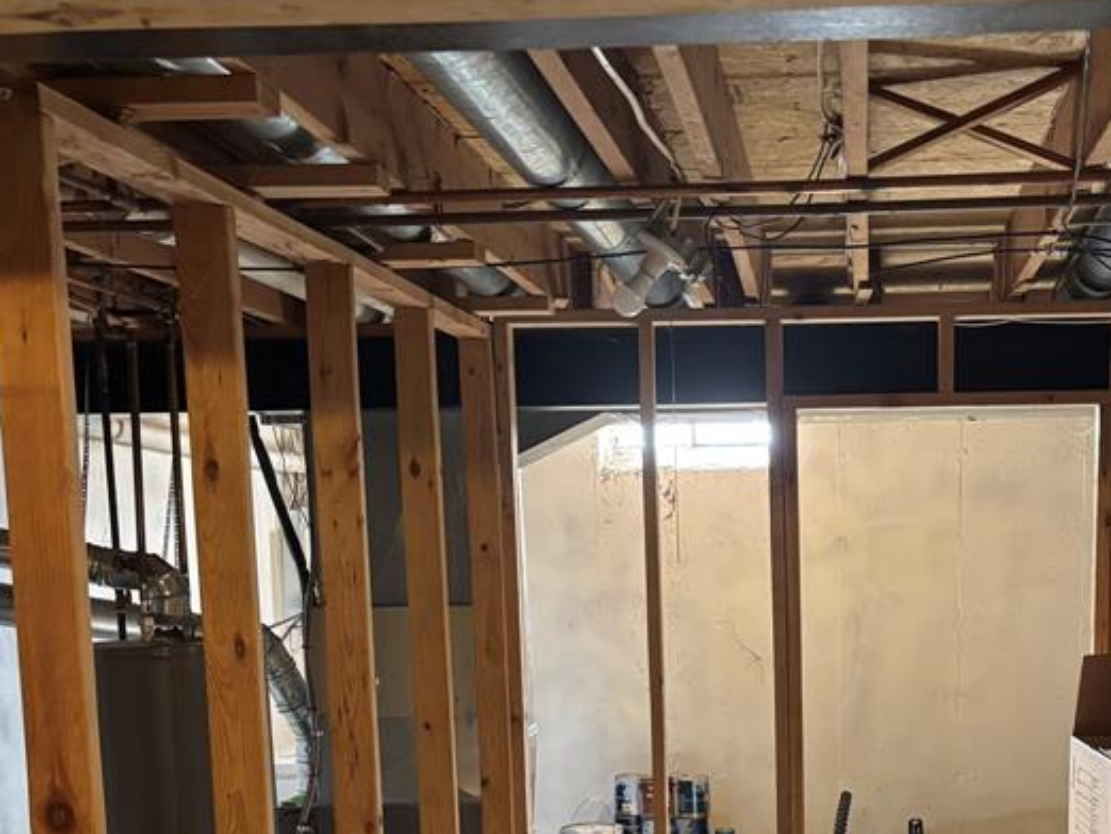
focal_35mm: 51
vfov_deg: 27.6
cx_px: 800
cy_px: 736
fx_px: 1638
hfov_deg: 36.8
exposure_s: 1/60
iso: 400
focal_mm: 5.96
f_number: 1.6
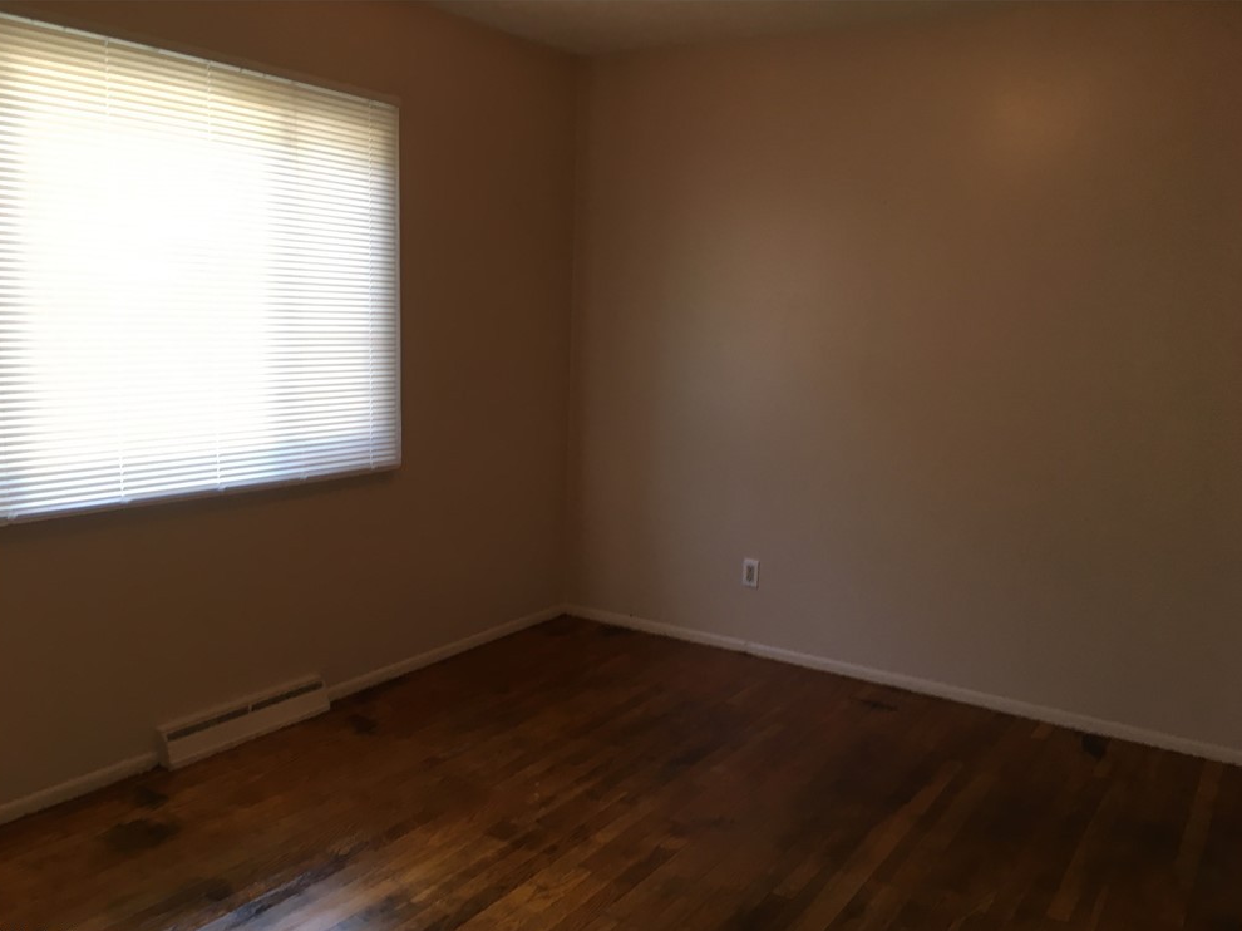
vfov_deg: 46.8
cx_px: 630
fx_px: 1076
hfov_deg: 60.0
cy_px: 481
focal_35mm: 30
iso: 50
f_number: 2.2
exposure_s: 1/30
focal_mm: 4.15
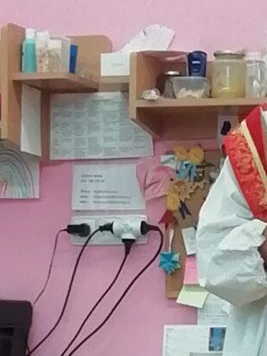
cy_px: 225
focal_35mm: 196
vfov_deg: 10.1
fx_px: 2016
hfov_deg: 7.5
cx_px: 375
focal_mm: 3.46
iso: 80
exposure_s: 1/50
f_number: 2.2
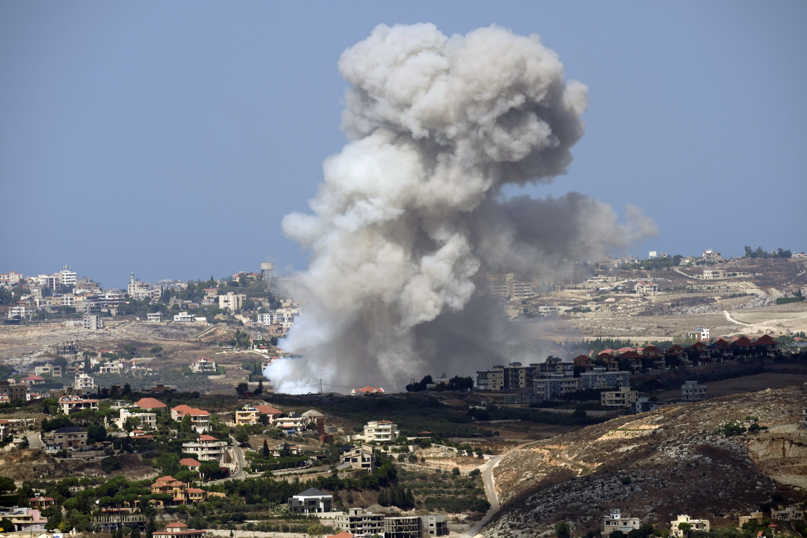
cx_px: 404
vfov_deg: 2.3
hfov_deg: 3.4
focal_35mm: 600
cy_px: 269
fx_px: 13449
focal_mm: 600
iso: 320
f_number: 8
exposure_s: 1/2000
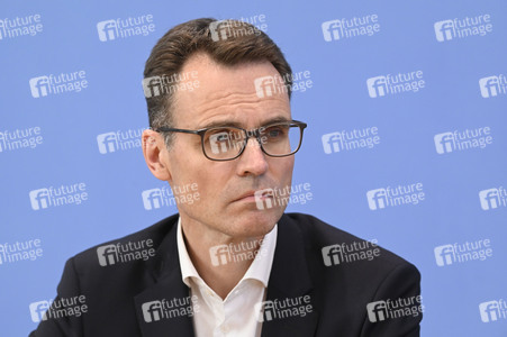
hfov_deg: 12.5
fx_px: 2322
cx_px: 254
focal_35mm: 165
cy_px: 168
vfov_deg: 8.3
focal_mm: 165
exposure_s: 1/500
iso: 3200
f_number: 5.6
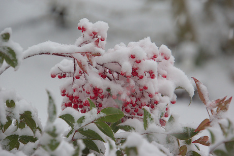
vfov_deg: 5.0
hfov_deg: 7.4
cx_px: 117
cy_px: 78
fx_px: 1804
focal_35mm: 278
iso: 800
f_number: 5.6
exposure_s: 1/80
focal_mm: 185
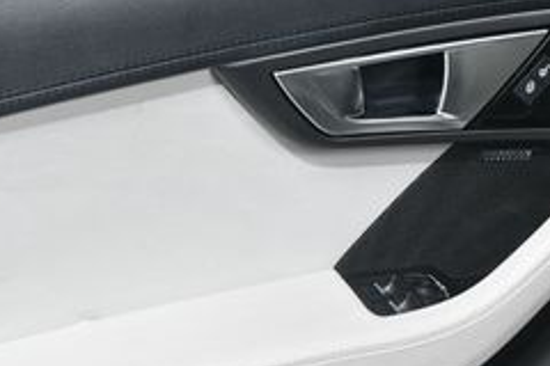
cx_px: 147
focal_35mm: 88
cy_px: 297
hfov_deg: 22.9
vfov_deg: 15.4
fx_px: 1344
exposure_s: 1/160
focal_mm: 22
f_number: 7.1
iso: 100
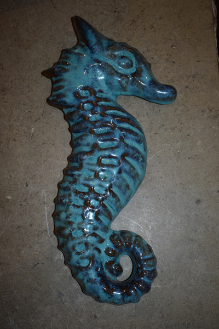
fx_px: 370
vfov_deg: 47.9
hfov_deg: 33.0
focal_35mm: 40
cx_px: 110
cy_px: 164
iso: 400
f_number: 4
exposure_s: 1/100
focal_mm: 27
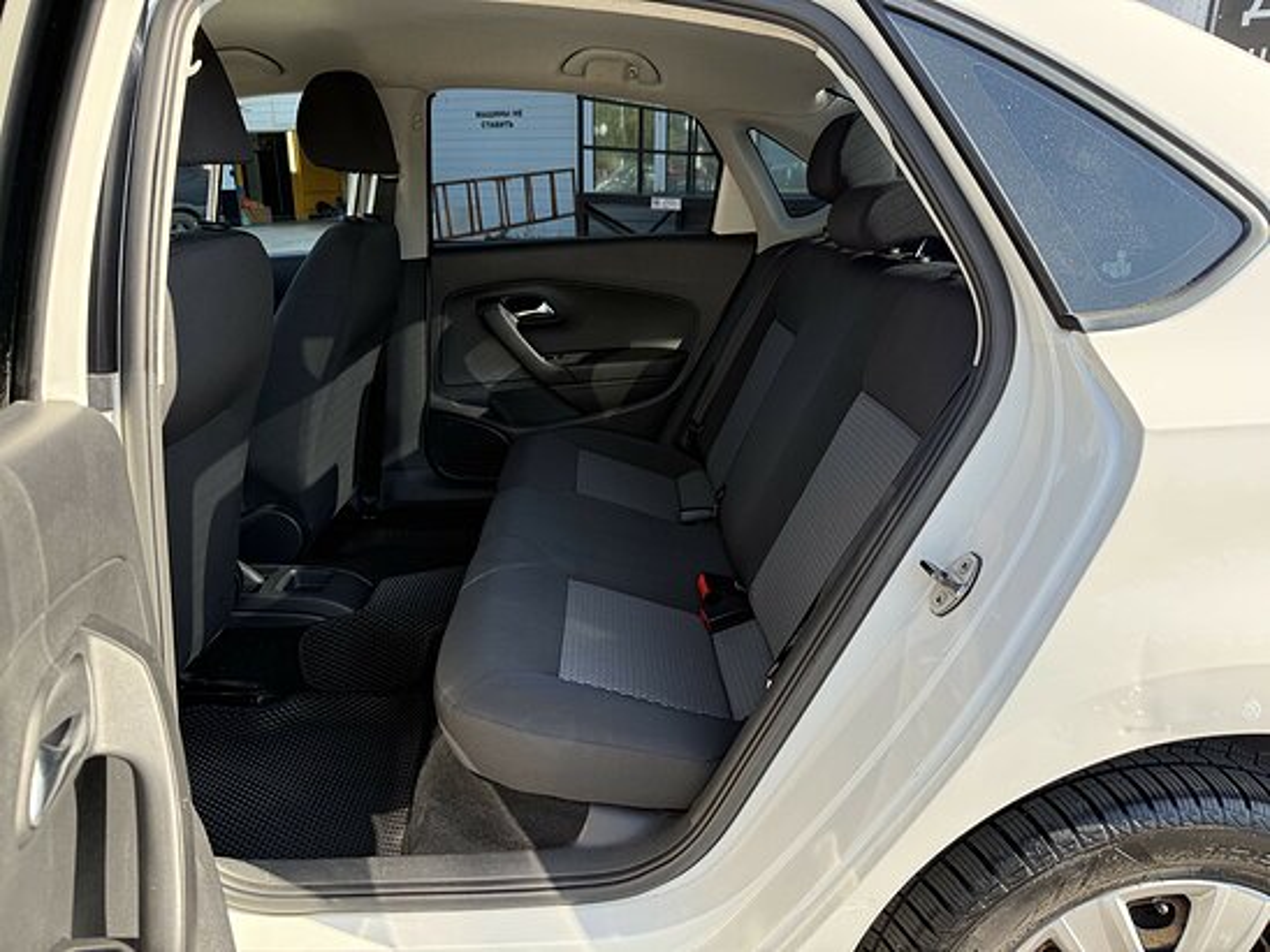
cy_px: 476
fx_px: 881
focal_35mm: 24
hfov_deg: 71.6
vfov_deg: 56.8
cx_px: 635
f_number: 1.78
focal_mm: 6.76
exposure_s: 1/593
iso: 100
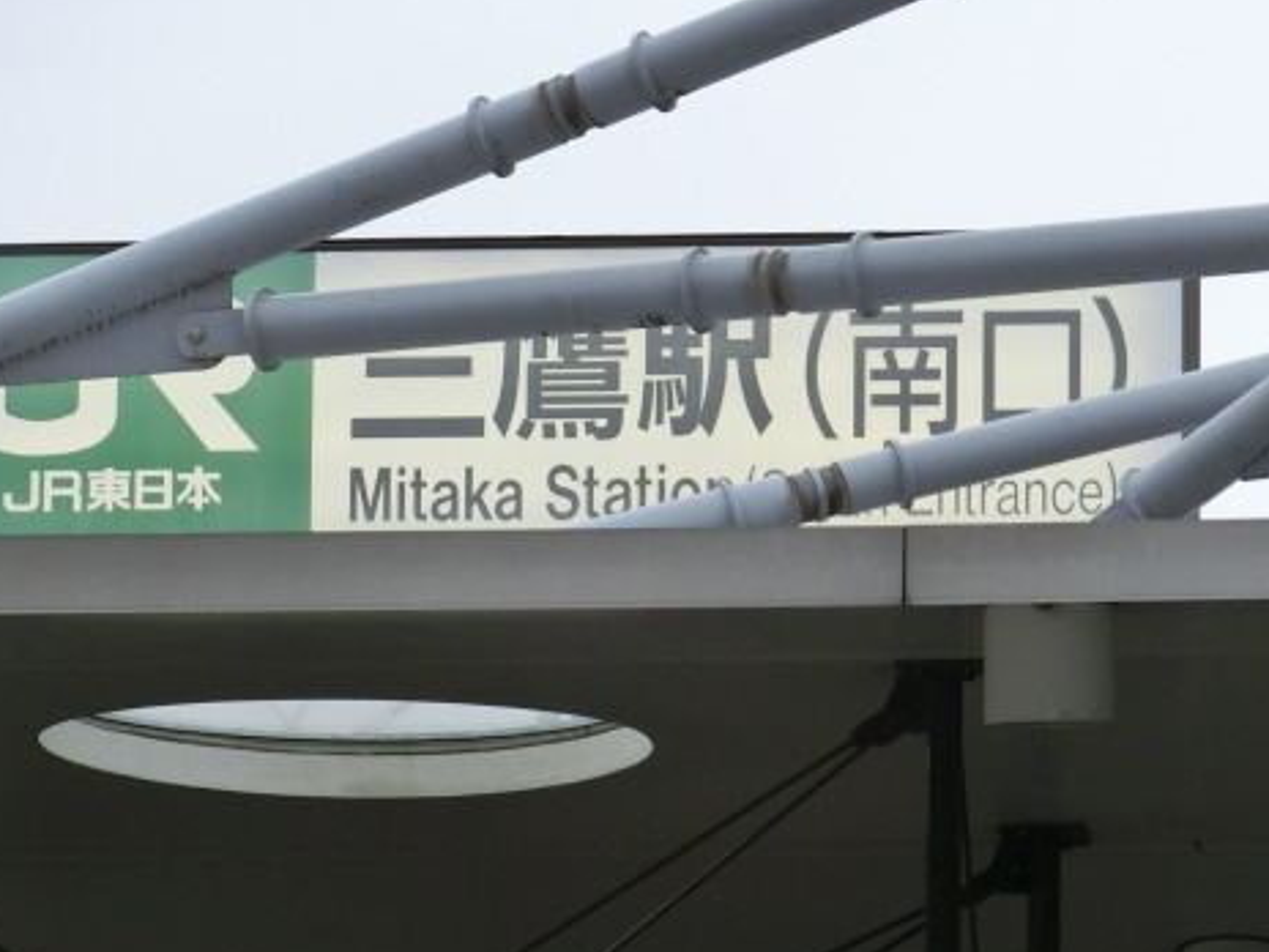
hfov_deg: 5.6
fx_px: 12904
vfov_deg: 4.2
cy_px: 375
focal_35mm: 352
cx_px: 593
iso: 250
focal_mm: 45.4
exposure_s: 1/250
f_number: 5.9
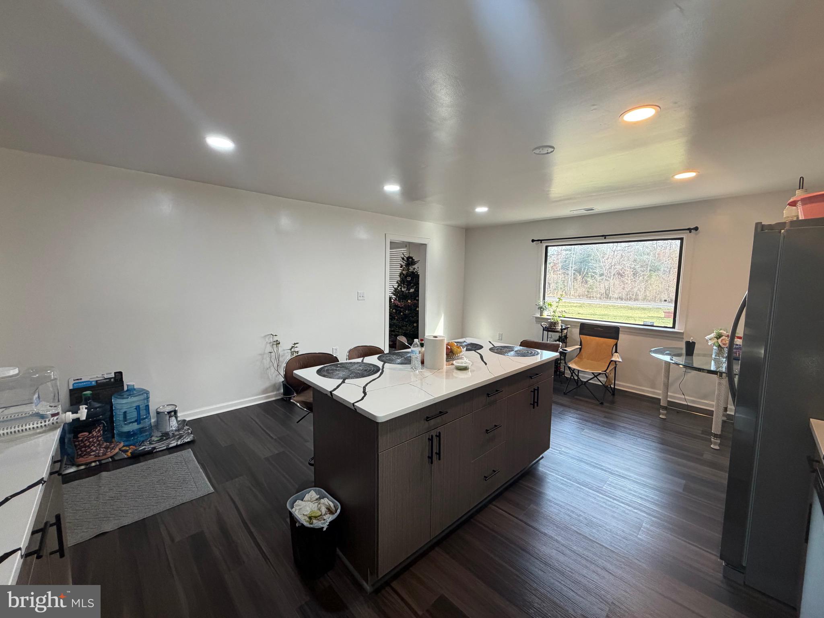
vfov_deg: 85.7
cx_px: 412
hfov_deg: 102.1
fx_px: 333
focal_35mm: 14
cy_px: 309
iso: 200
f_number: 2.2
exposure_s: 1/120
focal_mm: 2.22
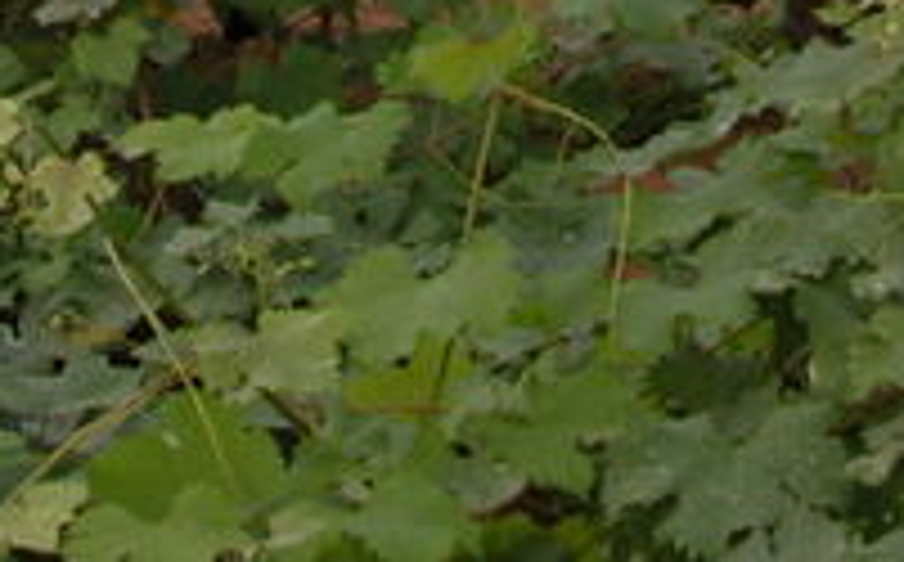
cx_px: 414
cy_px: -638
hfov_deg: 14.2
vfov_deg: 8.3
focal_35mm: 148
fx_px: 3641
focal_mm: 8.9
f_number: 5
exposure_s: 1/157
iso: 100
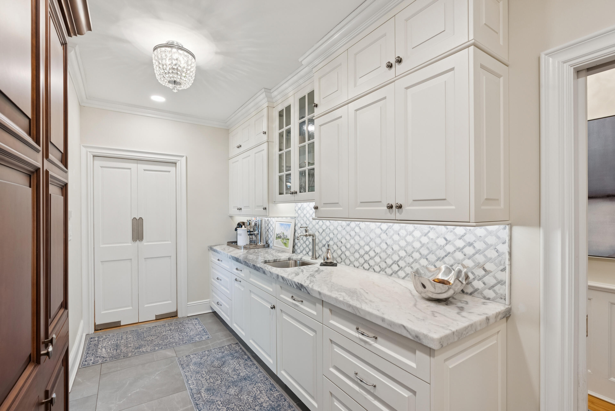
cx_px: 308
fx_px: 273
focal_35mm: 16
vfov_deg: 73.8
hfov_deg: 96.7
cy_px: 206
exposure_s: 1/15
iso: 320
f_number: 7.1
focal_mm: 16
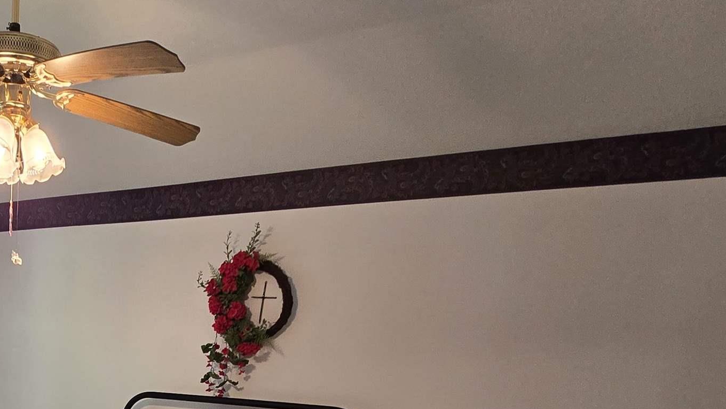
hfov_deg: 53.4
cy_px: 561
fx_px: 616
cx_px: 72
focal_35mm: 32
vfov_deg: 28.4
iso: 200
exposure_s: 1/60
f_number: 2.2
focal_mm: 2.2
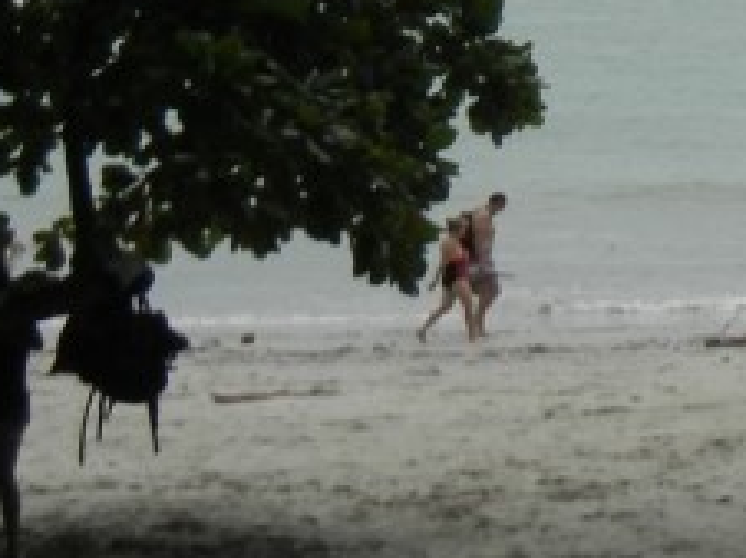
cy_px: -106
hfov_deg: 13.7
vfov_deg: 10.7
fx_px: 2928
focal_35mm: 136
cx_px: 1086
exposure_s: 1/789
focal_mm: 5.4
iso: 160
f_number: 7
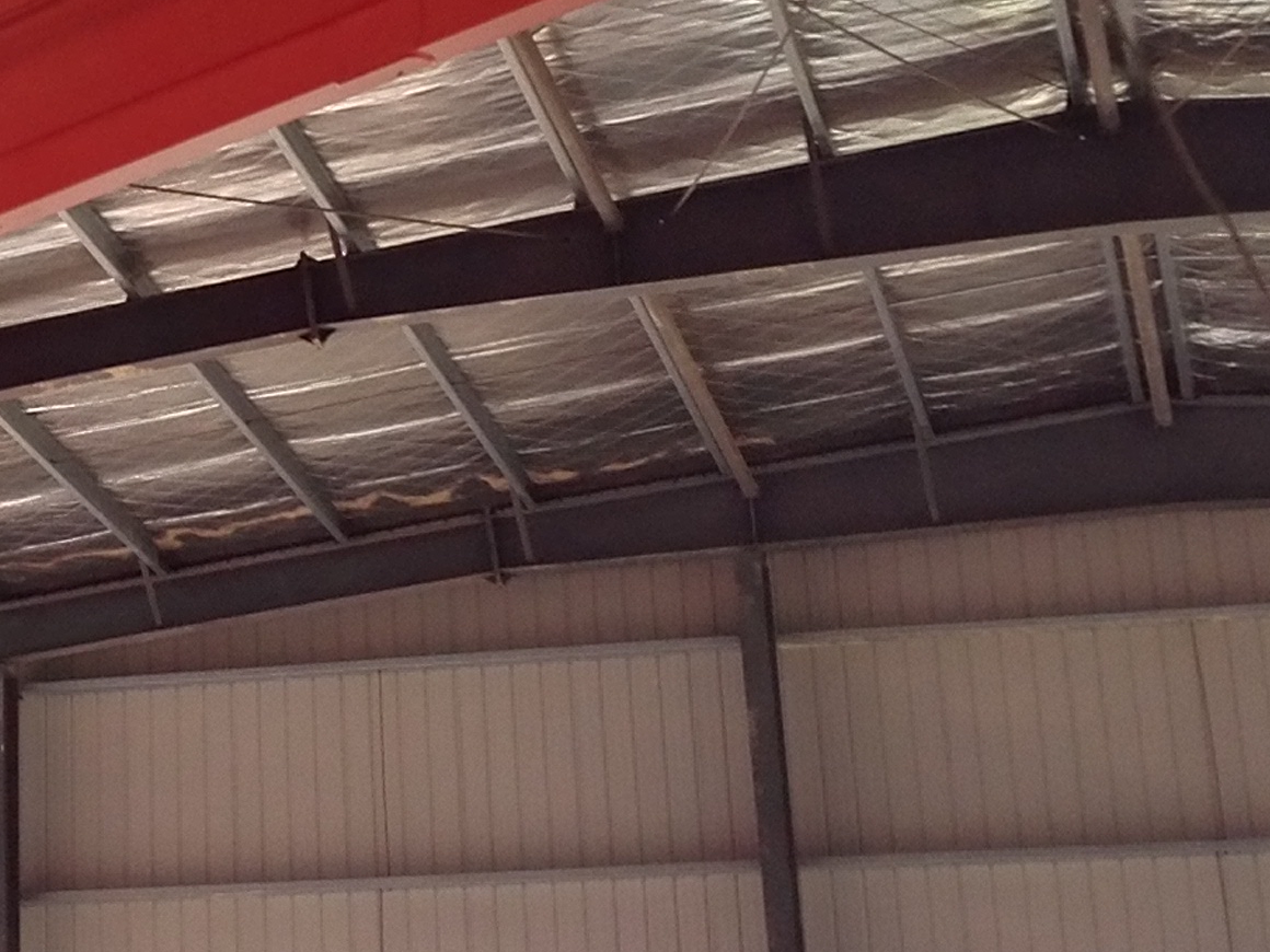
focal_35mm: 104
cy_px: 73
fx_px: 3816
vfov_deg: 14.1
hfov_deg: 17.9
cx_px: -298
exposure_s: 1/100
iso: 125
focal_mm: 3.8
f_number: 2
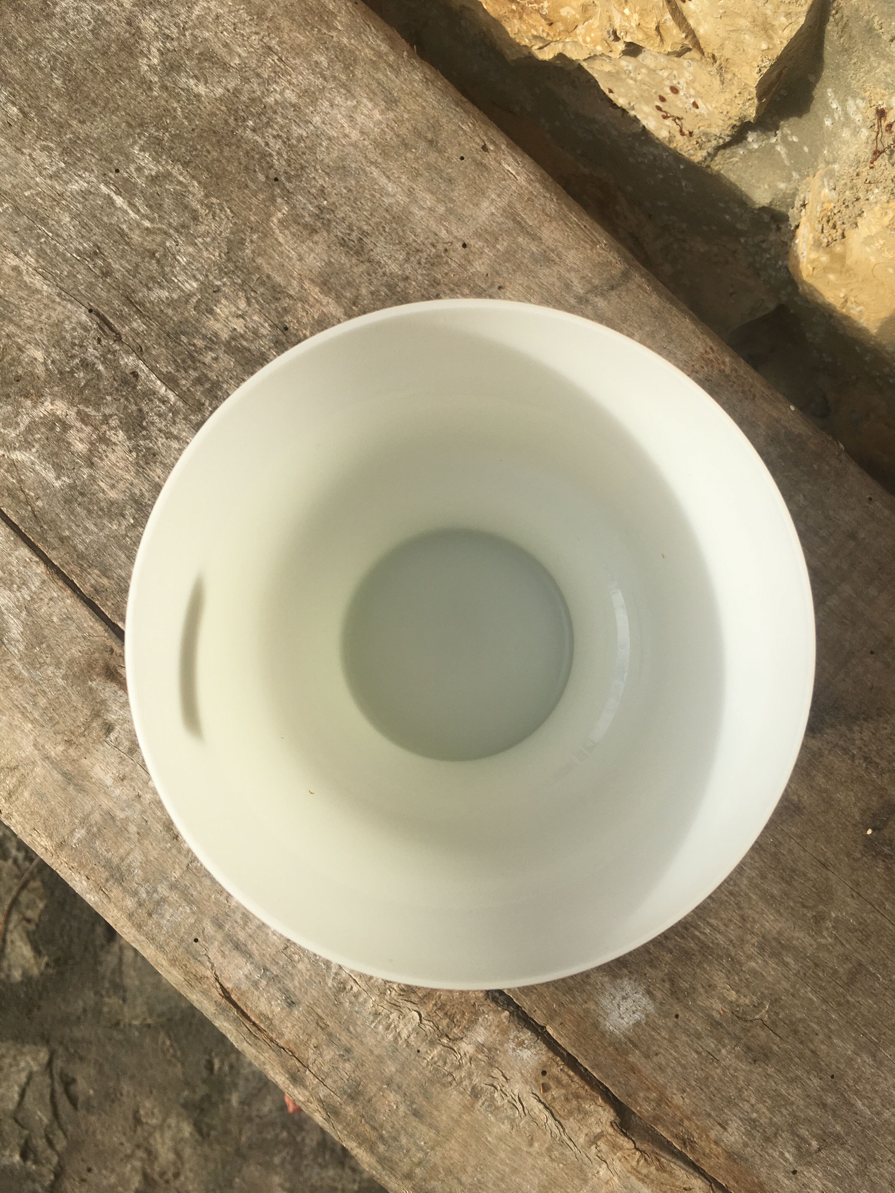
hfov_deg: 48.2
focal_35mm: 29
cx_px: 448
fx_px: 1000
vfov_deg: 61.7
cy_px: 596
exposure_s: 1/1282
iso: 25
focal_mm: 4.15
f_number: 2.2
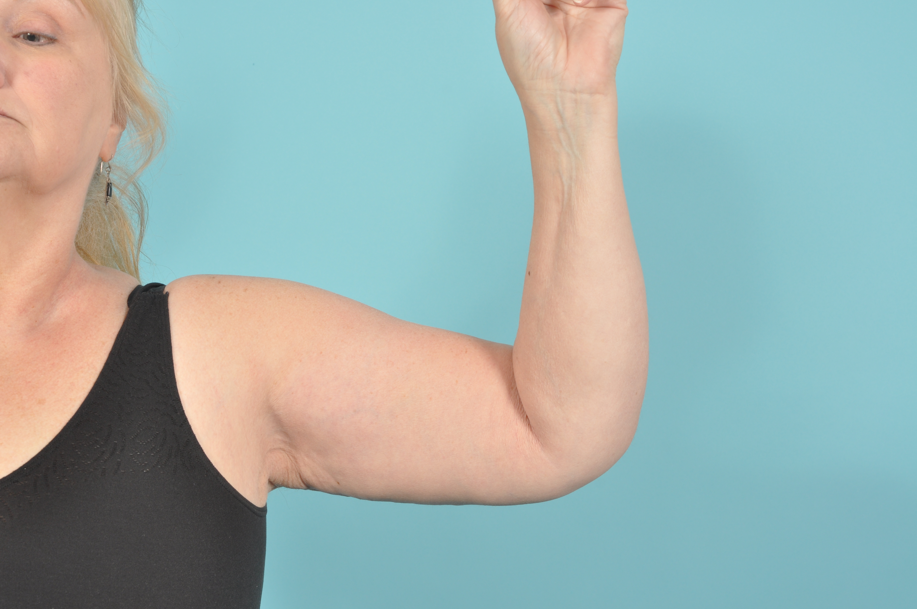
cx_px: 458
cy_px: 304
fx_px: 2290
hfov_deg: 22.6
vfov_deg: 15.2
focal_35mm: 90
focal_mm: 60
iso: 200
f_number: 11
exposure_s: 1/125
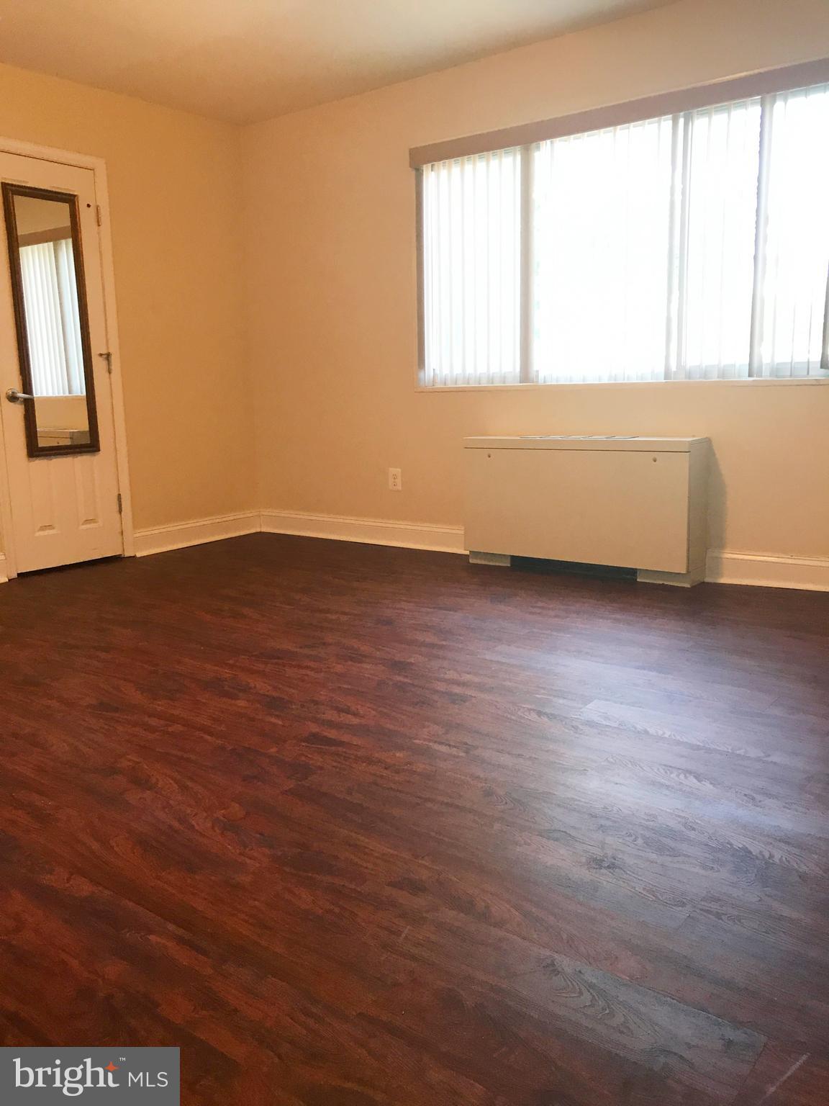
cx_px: 414
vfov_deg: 63.4
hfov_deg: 49.7
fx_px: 894
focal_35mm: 28
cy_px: 553
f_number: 1.8
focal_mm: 3.99
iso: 40
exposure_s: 1/20
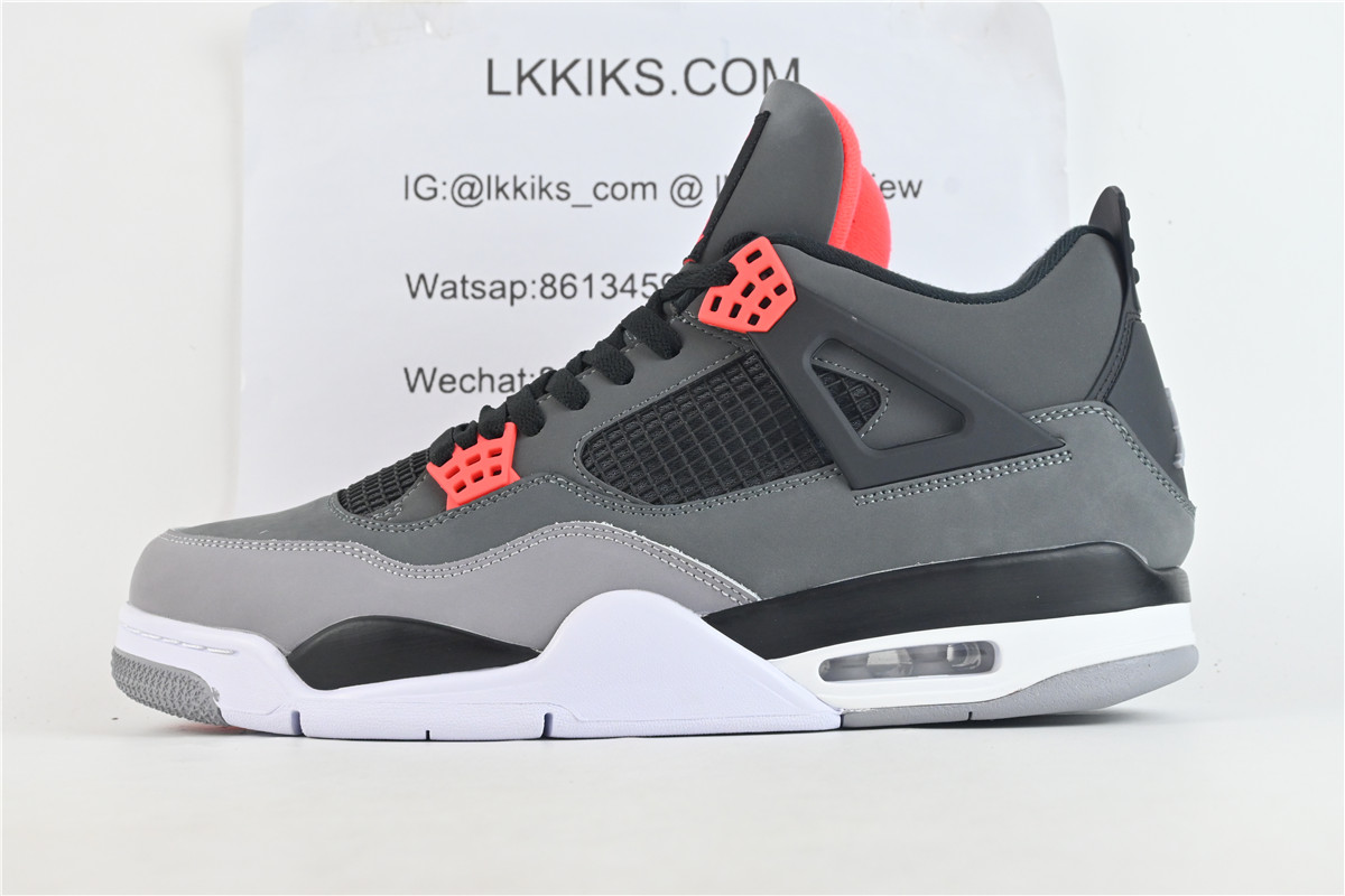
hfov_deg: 37.9
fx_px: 1961
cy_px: 448
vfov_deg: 25.8
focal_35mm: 52
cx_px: 672
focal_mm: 35
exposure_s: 1/100
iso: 1250
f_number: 9
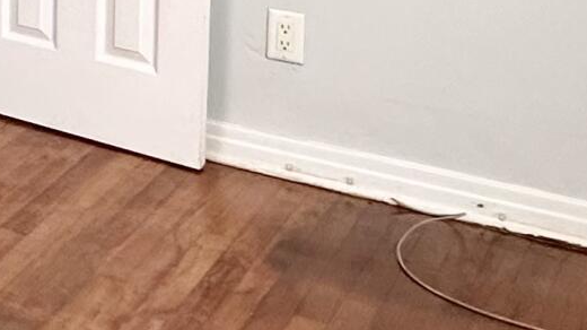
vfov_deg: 12.6
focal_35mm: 88
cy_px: -242
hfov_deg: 18.4
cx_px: -502
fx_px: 1369
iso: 160
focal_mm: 2.22
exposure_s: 1/99
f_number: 2.2
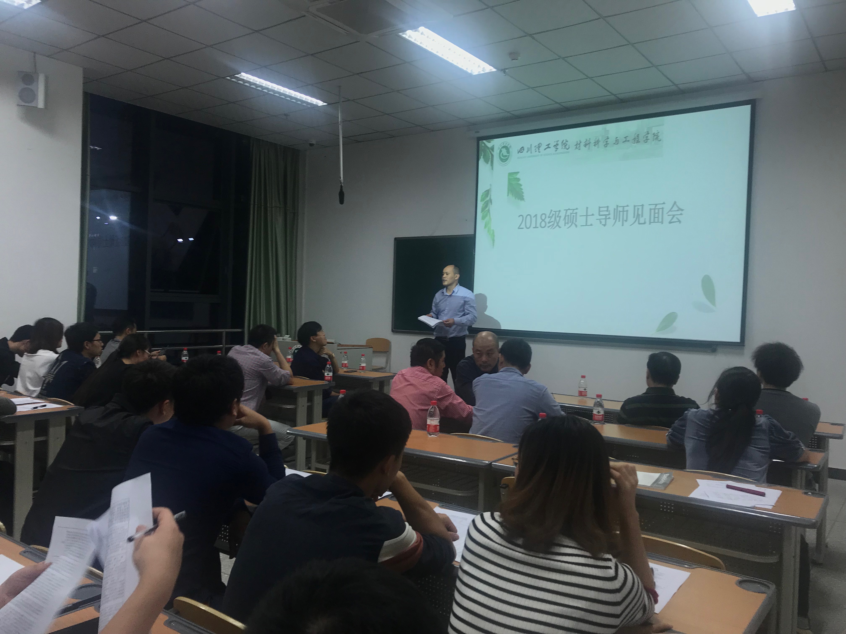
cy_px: 317
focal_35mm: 28
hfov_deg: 63.4
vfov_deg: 49.7
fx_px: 684
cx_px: 423
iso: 25
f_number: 1.8
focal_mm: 3.99
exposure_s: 1/50
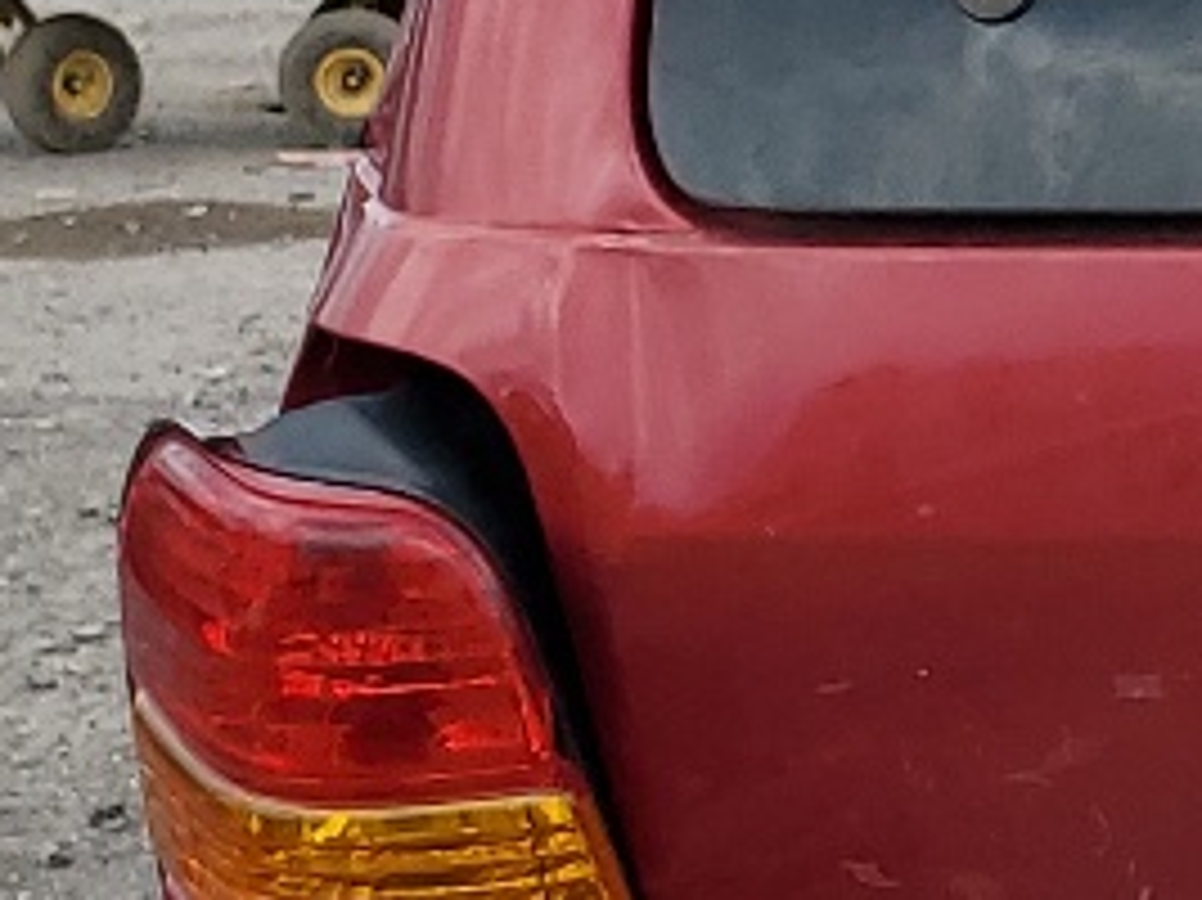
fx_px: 5414
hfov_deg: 11.2
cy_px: 436
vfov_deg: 9.5
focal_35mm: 156
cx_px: 2616
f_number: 1.5
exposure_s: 1/2000
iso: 50
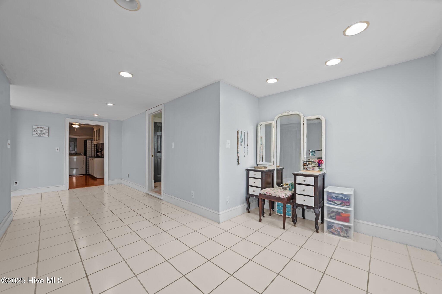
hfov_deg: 104.3
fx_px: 172
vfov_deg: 81.1
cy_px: 147
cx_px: 221
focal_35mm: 14
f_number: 8
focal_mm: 14
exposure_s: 1/8
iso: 250
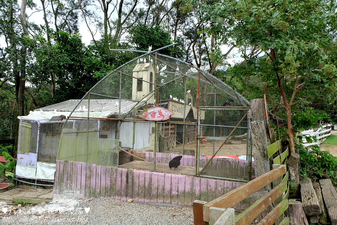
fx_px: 225
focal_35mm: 24
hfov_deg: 73.7
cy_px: 112
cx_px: 168
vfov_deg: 53.1
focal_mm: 16
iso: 400
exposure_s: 1/240
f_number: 7.1
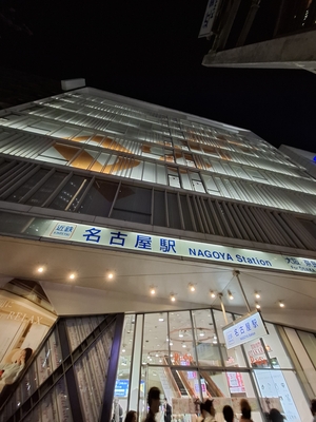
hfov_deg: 89.9
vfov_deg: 106.2
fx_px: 158
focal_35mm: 13
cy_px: 211
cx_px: 158
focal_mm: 1.74
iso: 200
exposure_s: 1/25
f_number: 2.2
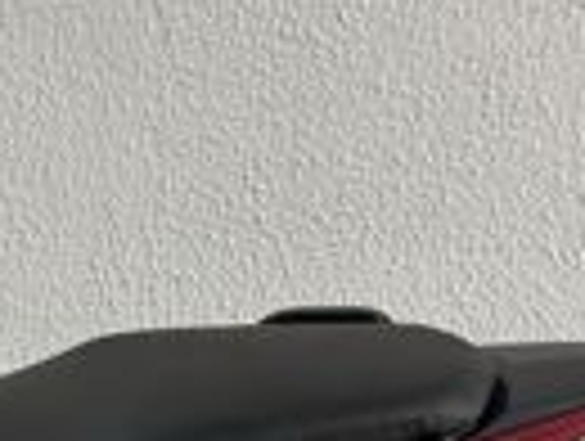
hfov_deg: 18.9
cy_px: 526
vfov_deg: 16.3
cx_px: -369
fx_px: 1473
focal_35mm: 87
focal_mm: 6.86
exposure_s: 1/60
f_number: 1.78
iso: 100
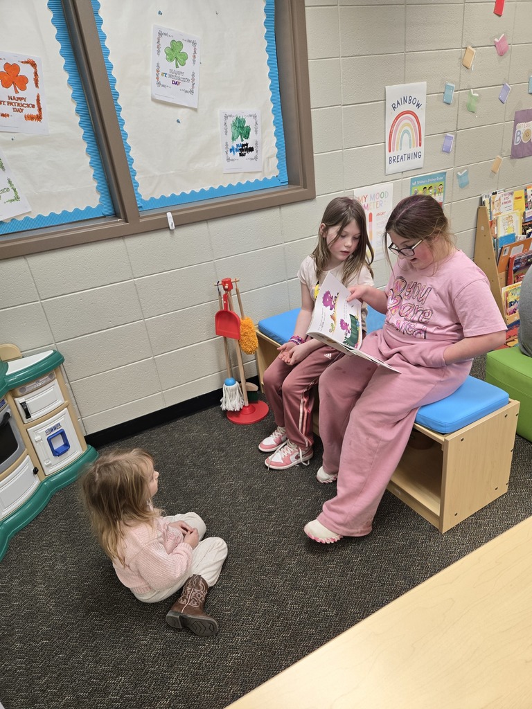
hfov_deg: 58.9
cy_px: 354
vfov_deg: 73.9
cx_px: 266
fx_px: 471
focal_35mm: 23
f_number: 1.8
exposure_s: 1/120
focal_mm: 5.4
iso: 200
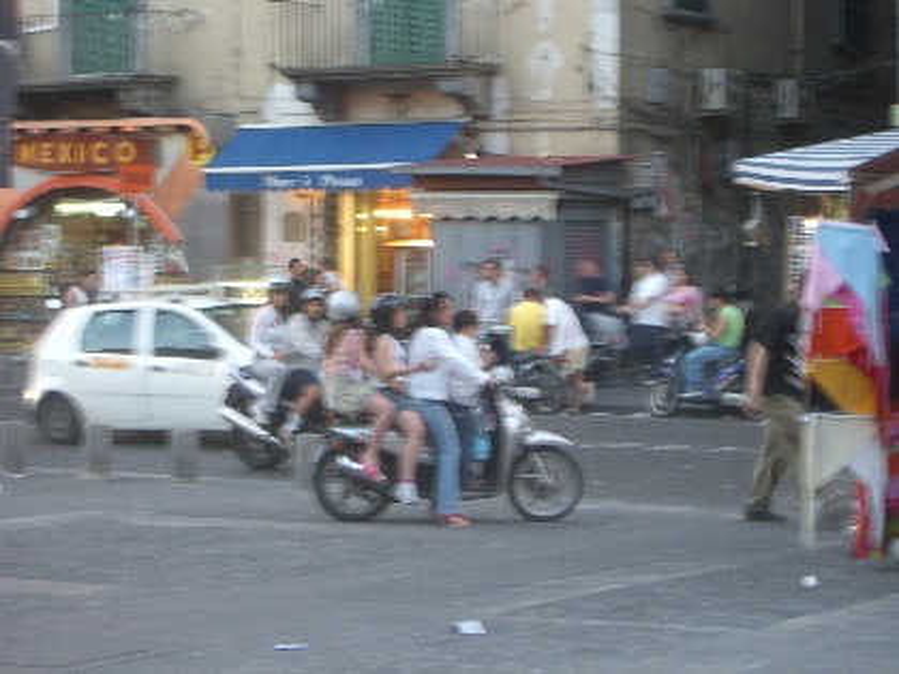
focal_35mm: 105
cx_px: 450
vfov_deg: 14.1
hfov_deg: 18.7
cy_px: 337
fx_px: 2727
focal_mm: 17.4
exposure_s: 1/10
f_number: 4.8
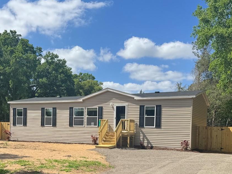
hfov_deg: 40.8
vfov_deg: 30.8
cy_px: 138
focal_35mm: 46
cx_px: 79
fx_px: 308
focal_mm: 6.76
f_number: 1.78
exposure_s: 1/4049
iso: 80
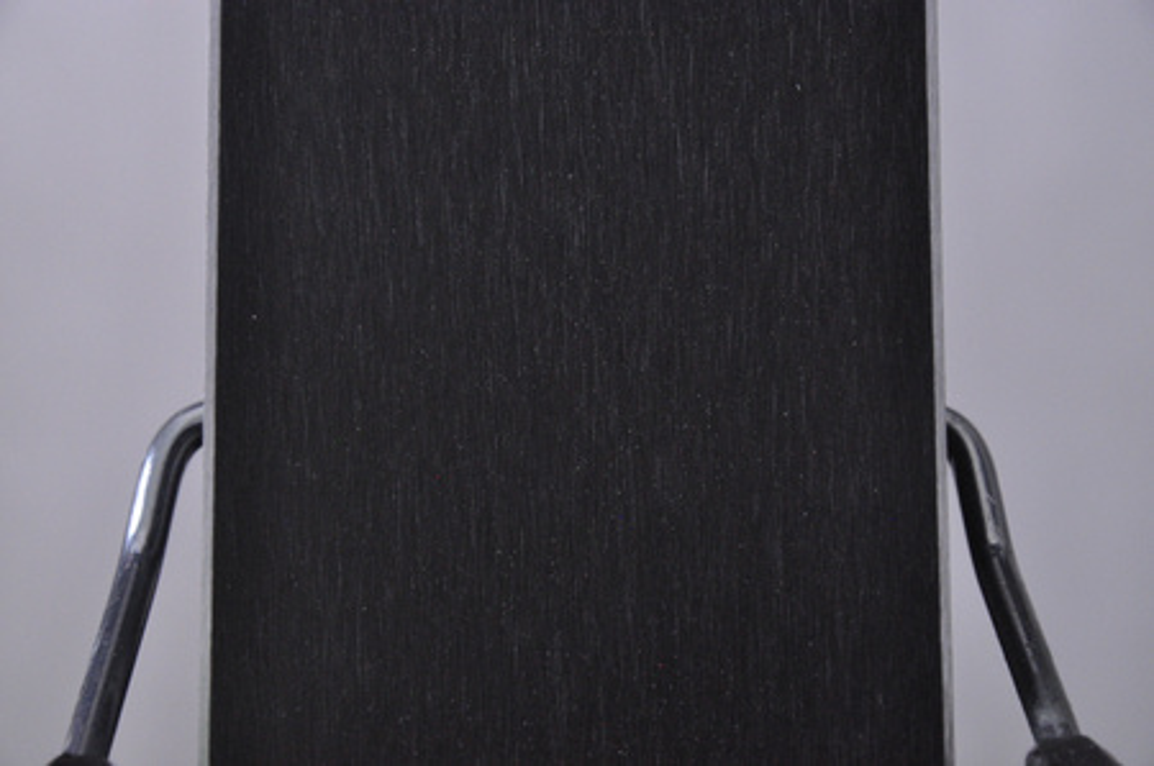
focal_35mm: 158
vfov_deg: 8.7
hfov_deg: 13.1
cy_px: 383
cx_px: 577
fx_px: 5043
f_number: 9.5
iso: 3200
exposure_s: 1/125
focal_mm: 105
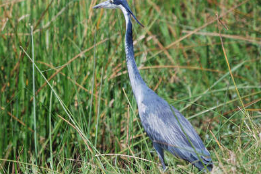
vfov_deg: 1.3
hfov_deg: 1.9
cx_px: 28
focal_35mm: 1083
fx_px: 7854
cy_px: 75
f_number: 5.6
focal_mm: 400
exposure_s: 1/400
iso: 110
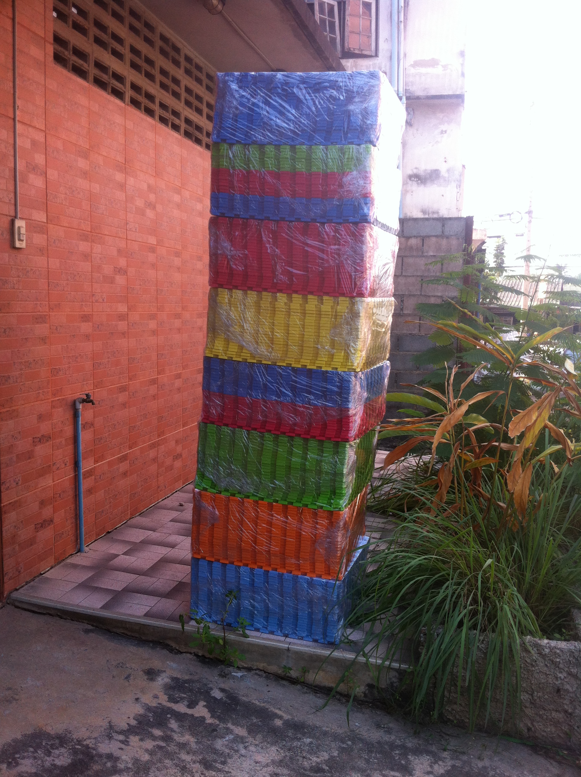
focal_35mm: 35
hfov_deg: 40.6
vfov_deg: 52.7
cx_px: 290
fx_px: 785
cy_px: 388
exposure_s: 1/239
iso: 80
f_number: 2.8
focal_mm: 3.85
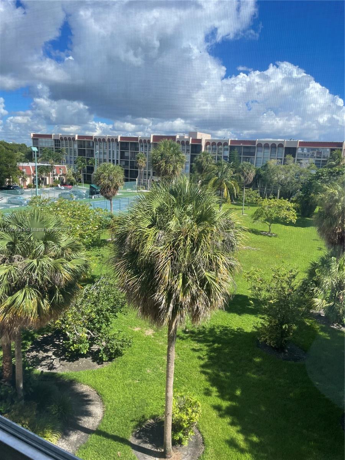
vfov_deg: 67.3
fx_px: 346
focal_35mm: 26
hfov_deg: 53.1
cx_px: 172
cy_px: 230
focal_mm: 4.2
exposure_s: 1/1887
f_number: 1.6
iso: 32
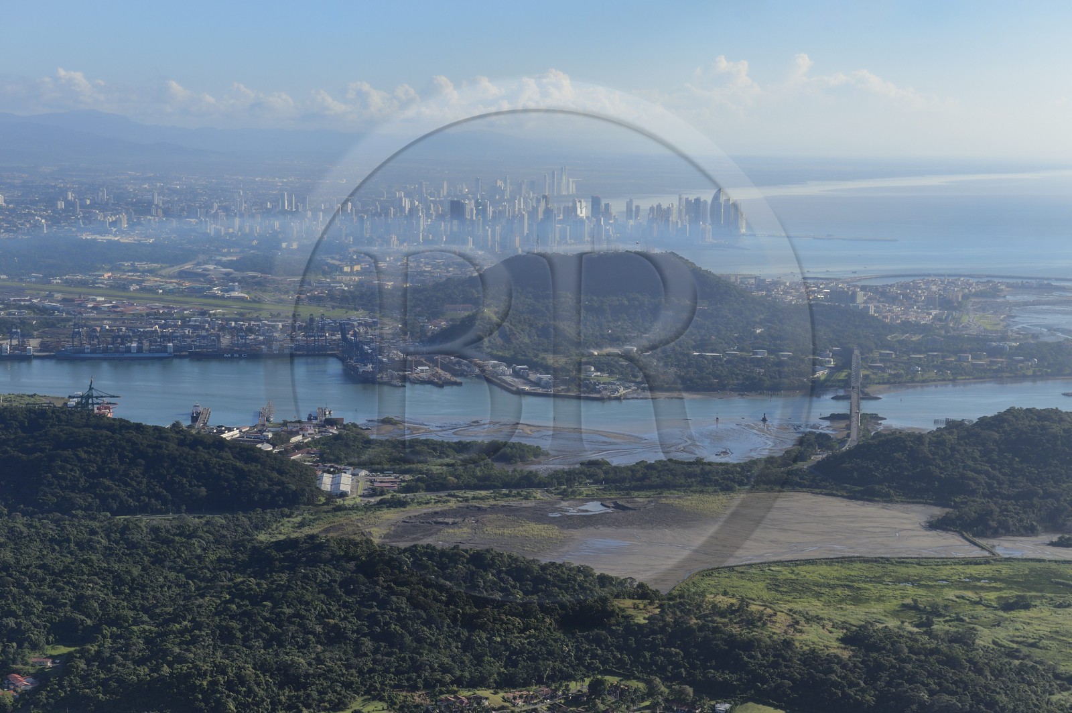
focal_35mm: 70
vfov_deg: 19.4
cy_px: 356
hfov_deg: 28.9
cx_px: 536
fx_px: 2083
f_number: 10
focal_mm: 70
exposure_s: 1/500
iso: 200
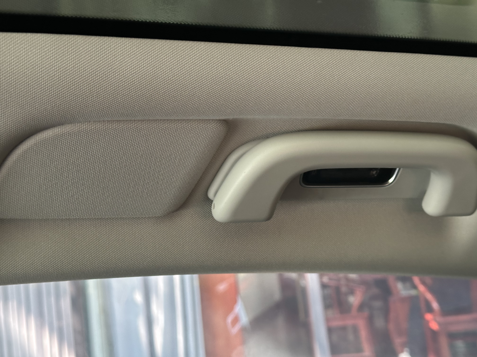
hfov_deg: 39.7
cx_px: 238
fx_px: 661
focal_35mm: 48
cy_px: 178
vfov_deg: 30.3
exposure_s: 1/40
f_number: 1.78
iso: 320
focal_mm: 6.86
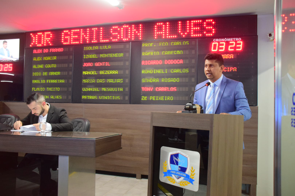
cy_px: 98
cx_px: 148
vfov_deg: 8.3
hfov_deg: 12.5
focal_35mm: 165
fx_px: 1352
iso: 2000
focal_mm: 110
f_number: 5.3
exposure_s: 1/60
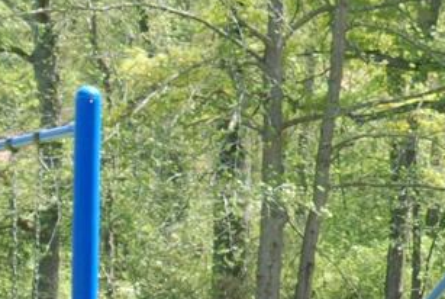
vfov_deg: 4.9
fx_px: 3468
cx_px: 596
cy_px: 238
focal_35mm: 280
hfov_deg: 7.3
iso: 110
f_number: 5.6
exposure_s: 1/125
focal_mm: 28
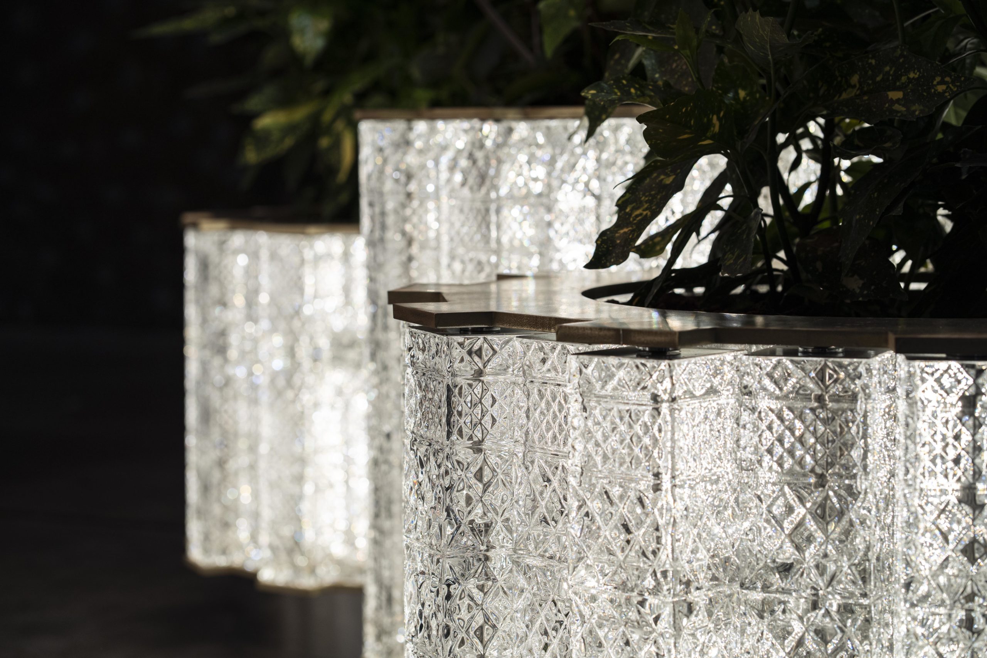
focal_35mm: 85
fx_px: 2330
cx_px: 494
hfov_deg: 23.9
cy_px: 329
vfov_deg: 16.1
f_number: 5.6
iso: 400
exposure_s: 1/125
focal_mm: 85
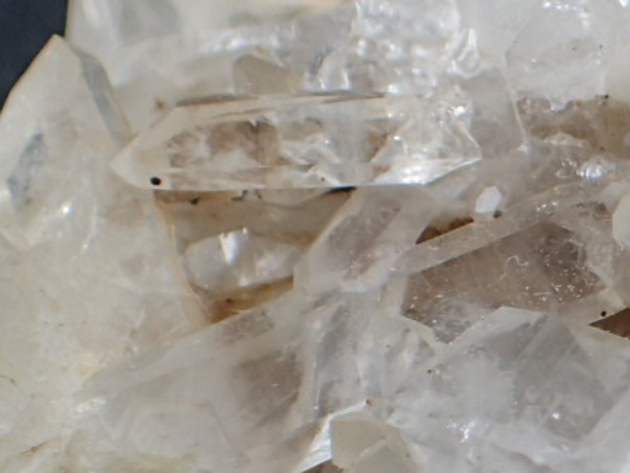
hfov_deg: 14.1
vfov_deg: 11.1
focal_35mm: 133
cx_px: 854
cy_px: 466
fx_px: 2421
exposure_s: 1/250
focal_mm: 5.5
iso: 100
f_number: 2.3
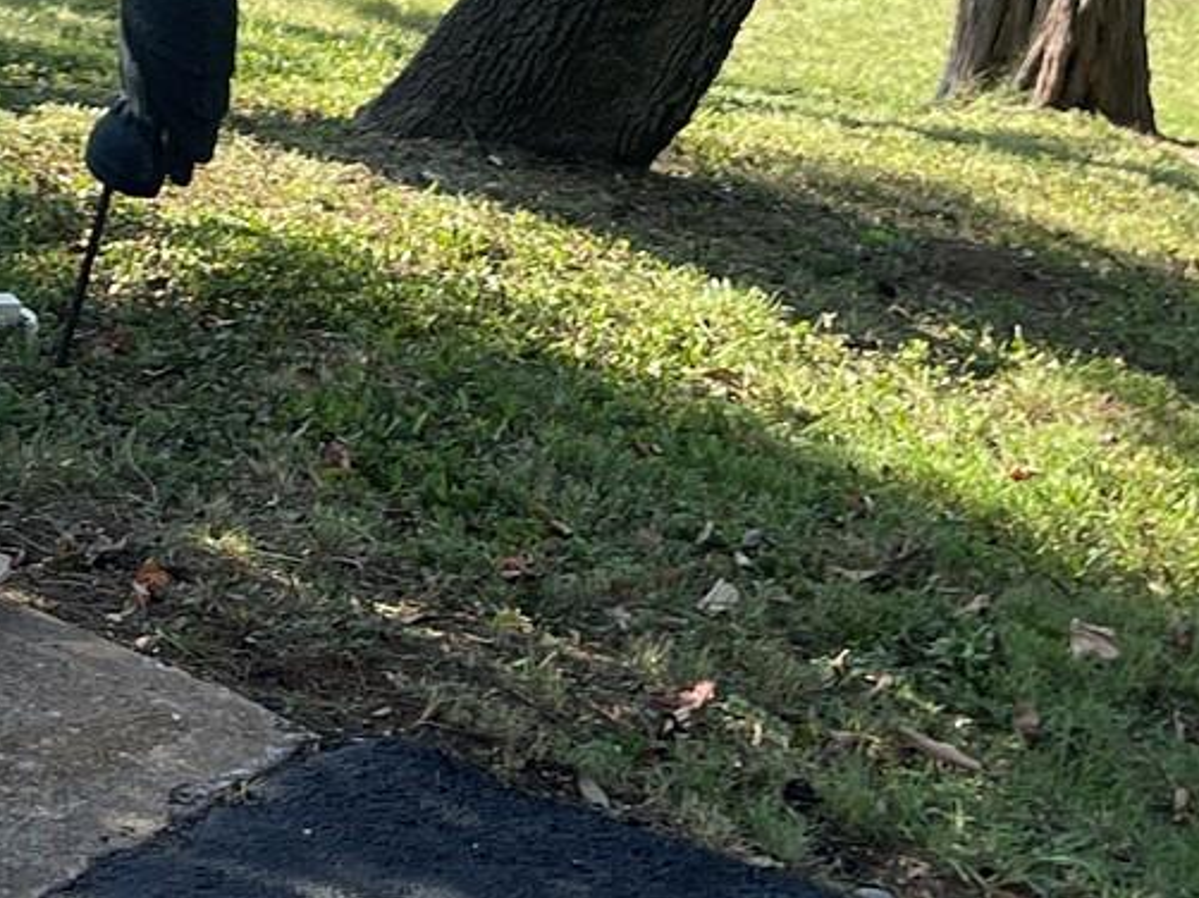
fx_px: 3531
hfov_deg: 18.7
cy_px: -857
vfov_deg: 12.8
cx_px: -57
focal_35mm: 102
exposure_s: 1/1420
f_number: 1.6
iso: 32
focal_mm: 5.1
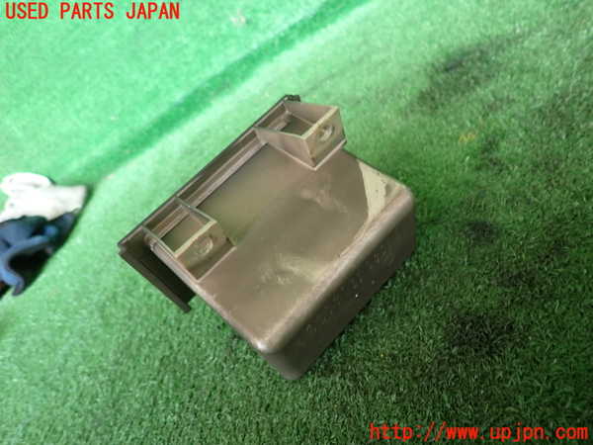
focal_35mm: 25
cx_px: 296
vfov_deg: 54.9
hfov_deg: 69.4
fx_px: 428
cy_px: 222
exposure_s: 1/40
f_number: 2
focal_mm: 4.5
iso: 200
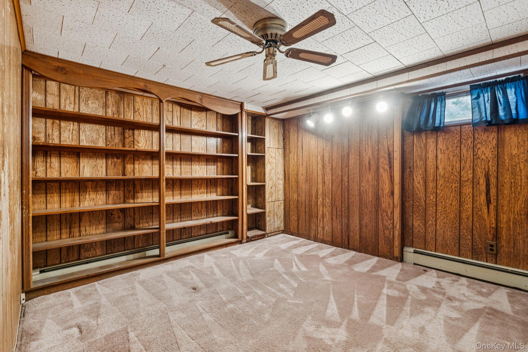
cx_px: 264
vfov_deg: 73.7
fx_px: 235
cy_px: 176
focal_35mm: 16
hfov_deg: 96.7
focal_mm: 16
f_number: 8
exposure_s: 1/2
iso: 400
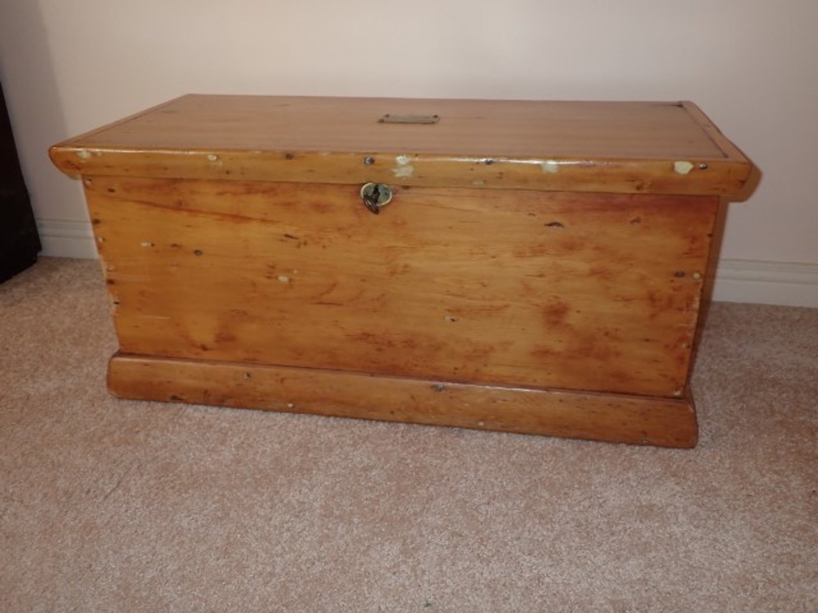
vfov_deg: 46.8
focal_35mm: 30
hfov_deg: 60.0
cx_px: 409
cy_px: 306
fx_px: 709
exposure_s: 1/30
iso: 200
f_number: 2.3
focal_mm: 5.4
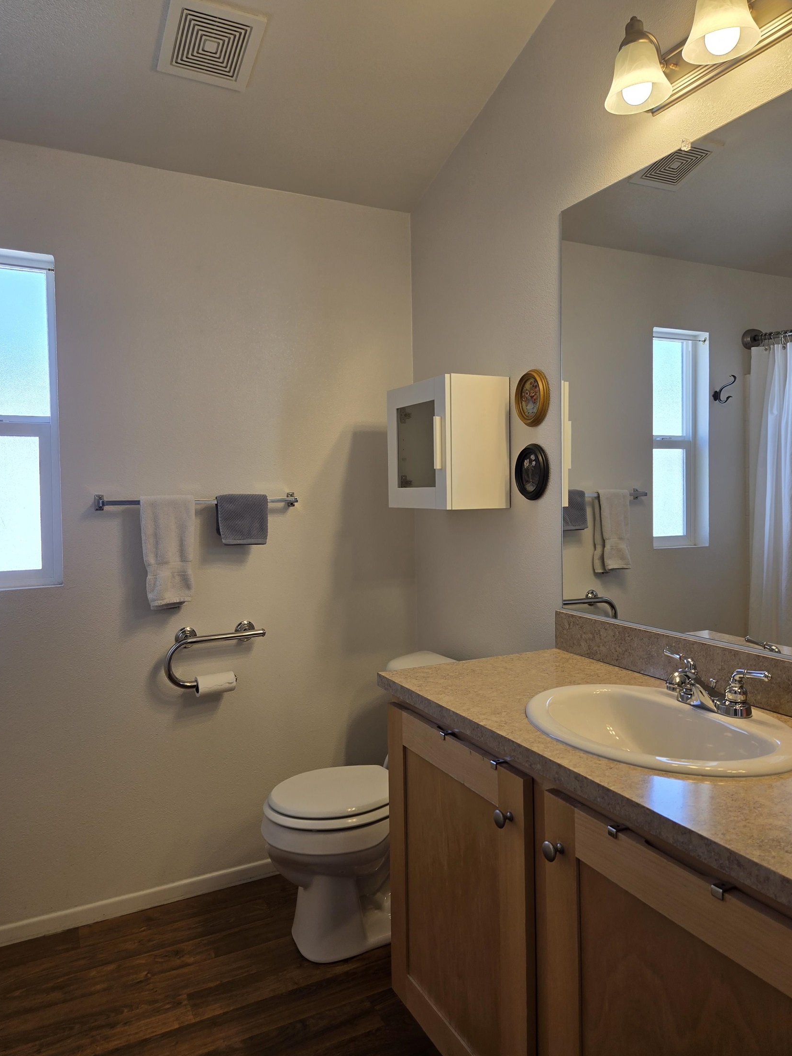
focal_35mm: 24
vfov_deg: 71.6
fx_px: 732
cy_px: 513
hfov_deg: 56.8
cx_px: 402
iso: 32
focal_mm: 5.4
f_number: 1.8
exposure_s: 1/120
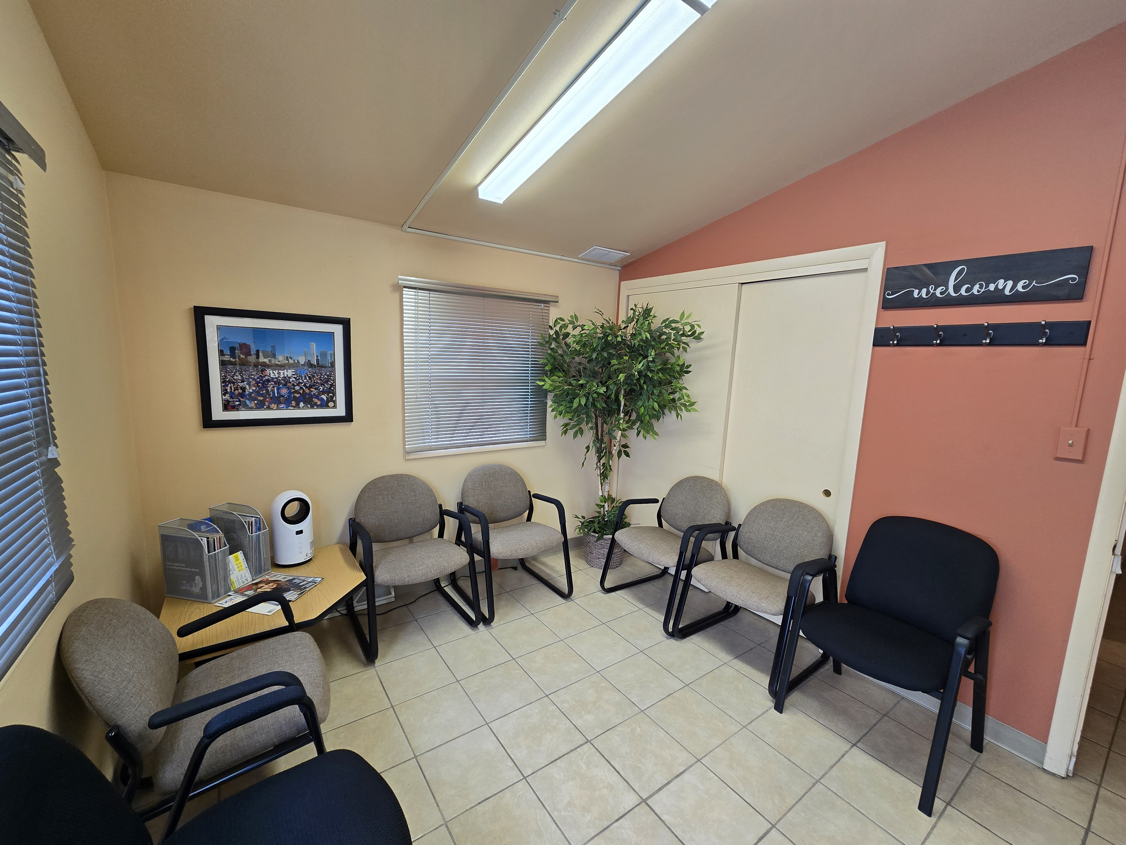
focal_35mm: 13
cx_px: 563
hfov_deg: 106.2
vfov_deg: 89.9
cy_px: 422
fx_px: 423
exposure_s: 1/60
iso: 80
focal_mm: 2.2
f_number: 2.2
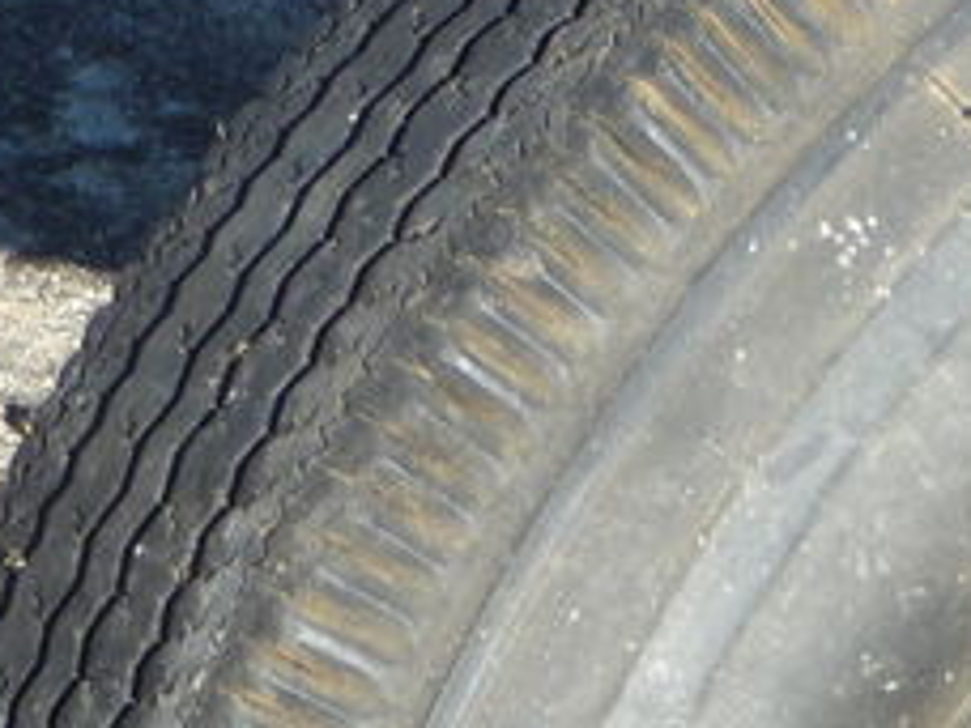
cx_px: 1452
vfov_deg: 5.7
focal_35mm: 254
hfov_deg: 7.7
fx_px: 7125
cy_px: 1405
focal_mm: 9.8
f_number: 4.4
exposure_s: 1/320
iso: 100
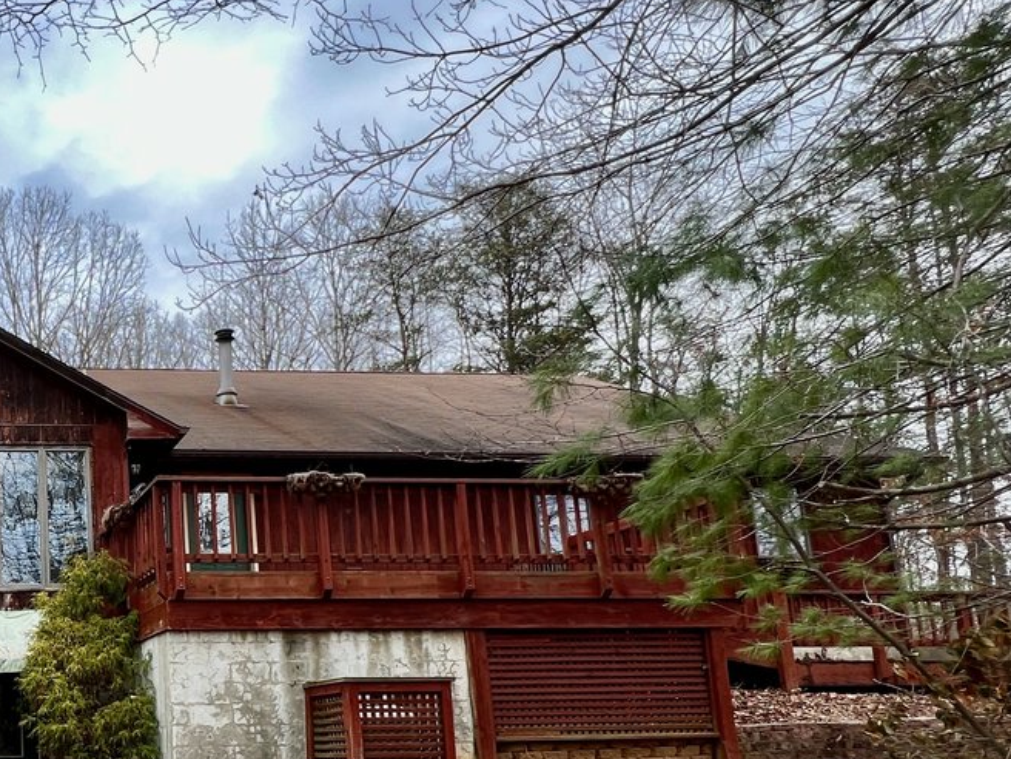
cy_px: 590
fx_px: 876
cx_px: -33
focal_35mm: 30
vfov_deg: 44.8
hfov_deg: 47.8
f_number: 1.8
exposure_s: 1/115
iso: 32
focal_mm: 1.57
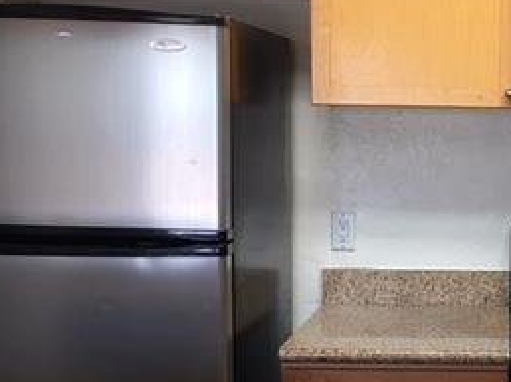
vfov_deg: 20.3
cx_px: 485
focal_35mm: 72
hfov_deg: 25.9
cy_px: 261
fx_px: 1062
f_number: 2.2
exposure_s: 1/15
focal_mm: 4.15
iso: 32
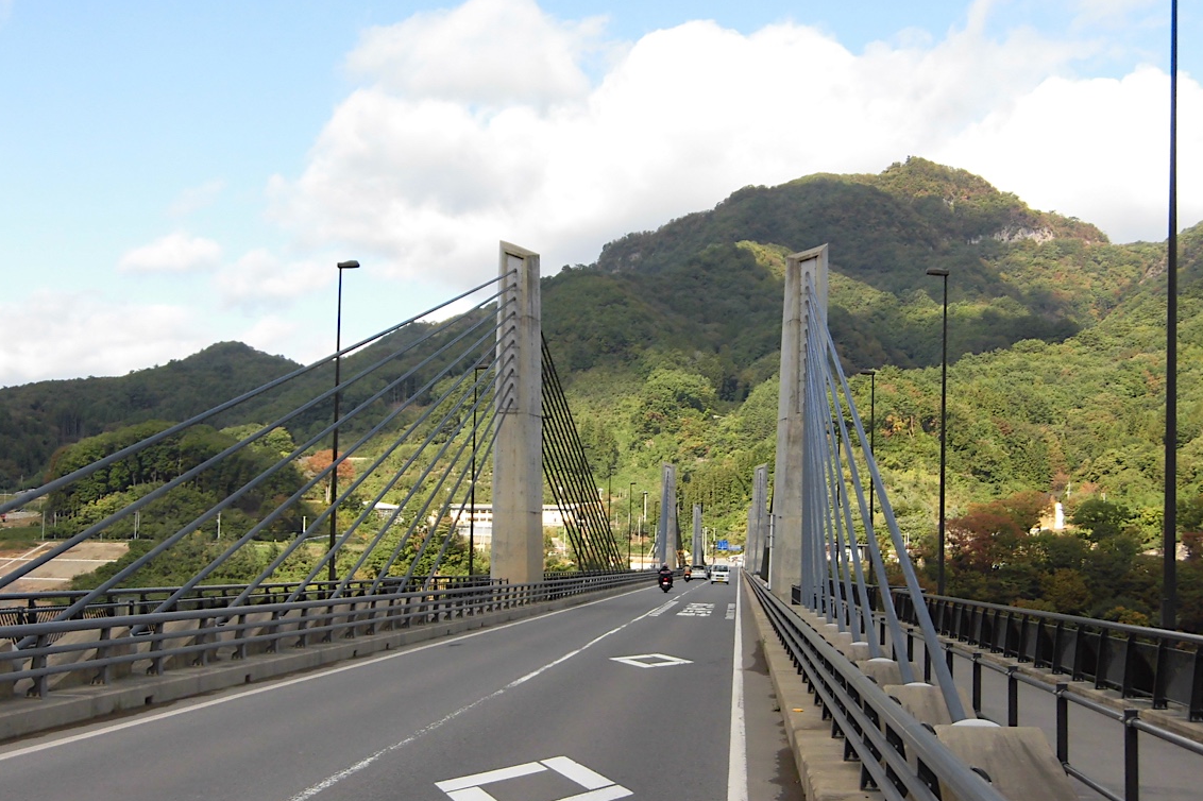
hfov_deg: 33.4
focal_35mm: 60
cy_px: 489
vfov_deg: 22.6
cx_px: 602
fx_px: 2004
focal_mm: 9.16
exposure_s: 1/500
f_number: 4
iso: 100
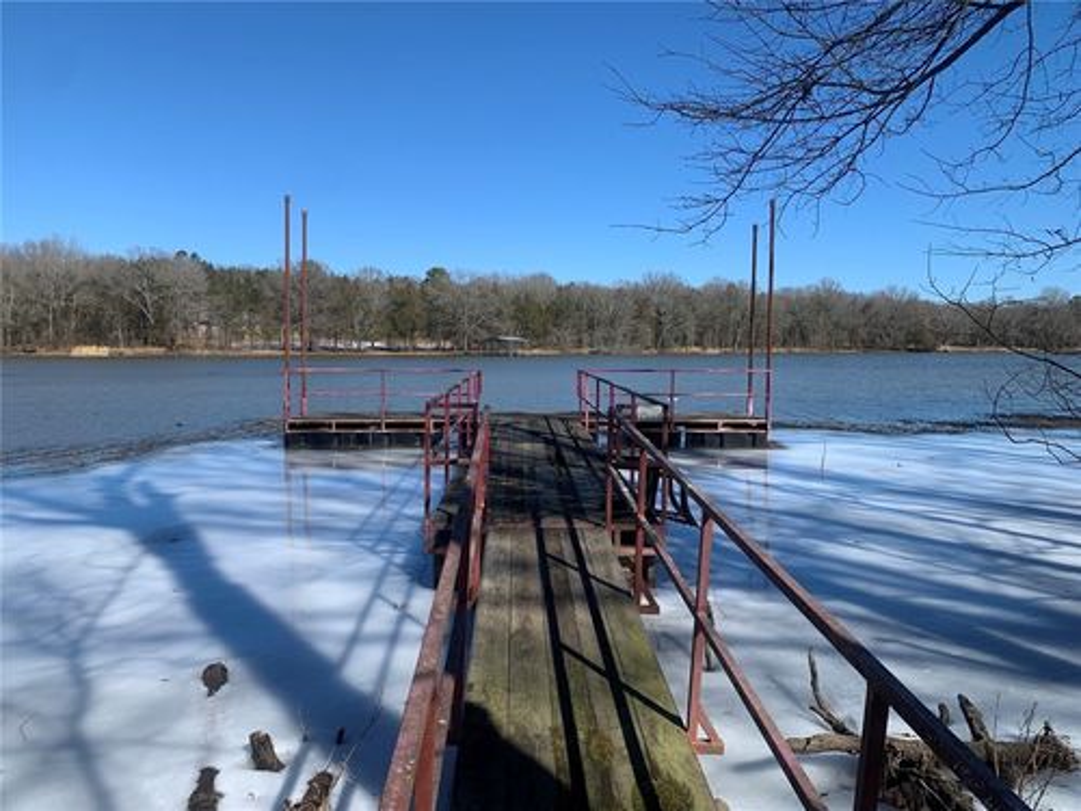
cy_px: 406
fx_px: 812
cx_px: 540
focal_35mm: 26
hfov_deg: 67.3
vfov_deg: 53.1
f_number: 1.8
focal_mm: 4.25
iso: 25
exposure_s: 1/2075
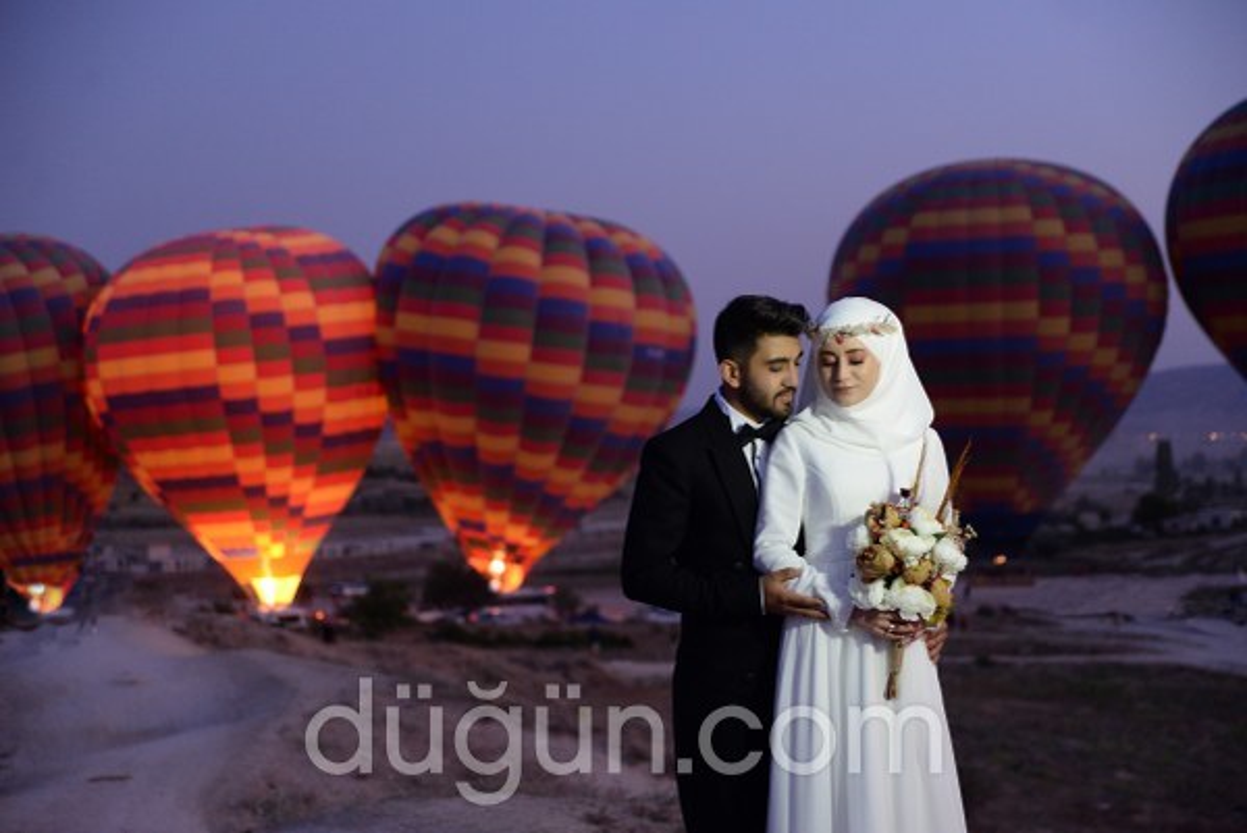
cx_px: 624
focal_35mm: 56
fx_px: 1941
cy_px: 416
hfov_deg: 35.6
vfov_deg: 24.2
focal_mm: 56
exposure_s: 1/80
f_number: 2.8
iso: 2000
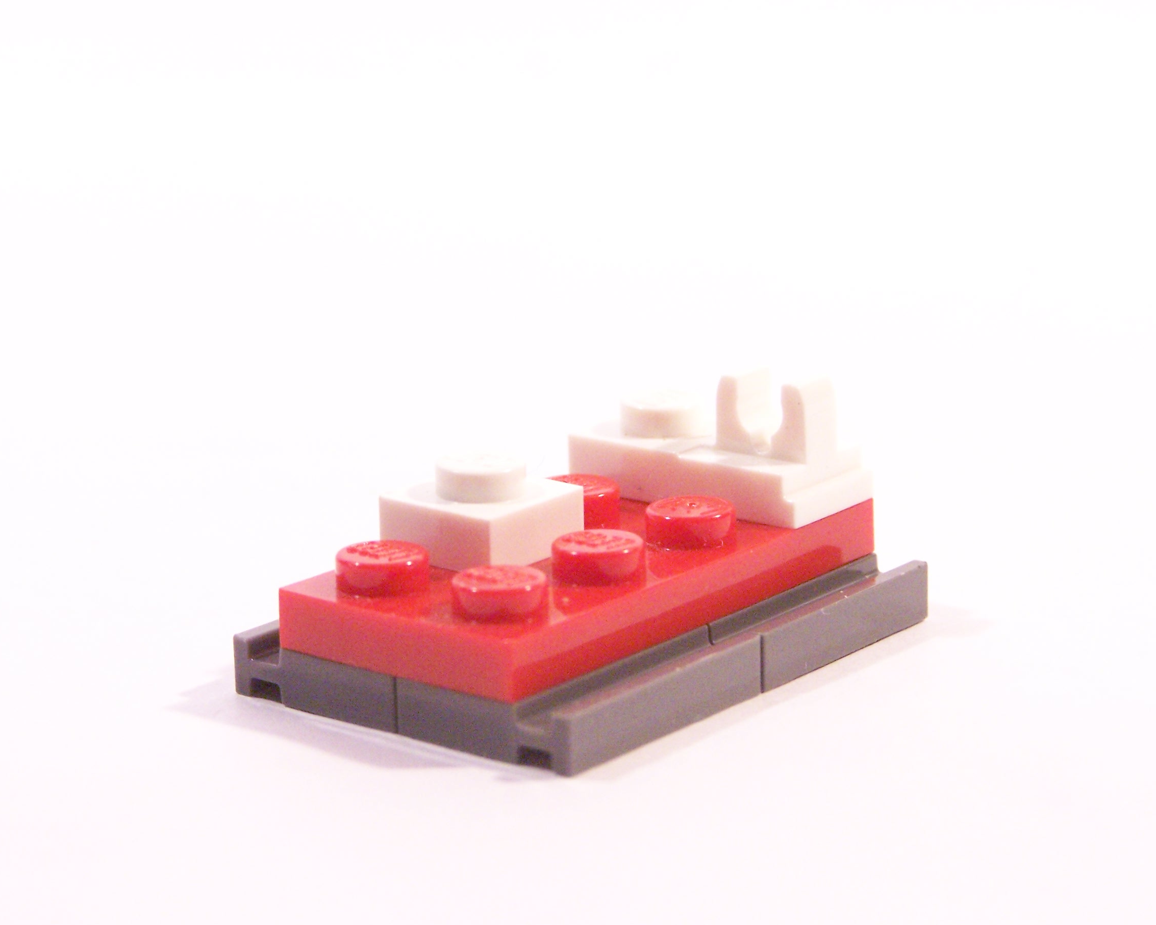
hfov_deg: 21.0
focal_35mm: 91
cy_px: 466
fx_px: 3114
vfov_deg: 16.9
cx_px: 577
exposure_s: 1/30
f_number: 3.6
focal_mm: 13.7
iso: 400
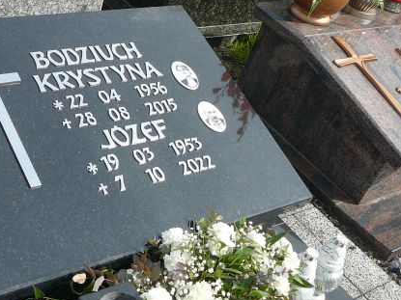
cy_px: 175
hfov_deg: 34.8
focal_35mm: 54
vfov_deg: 27.0
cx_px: 98
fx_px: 625
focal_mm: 5.2
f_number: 2.8
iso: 80
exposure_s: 1/800
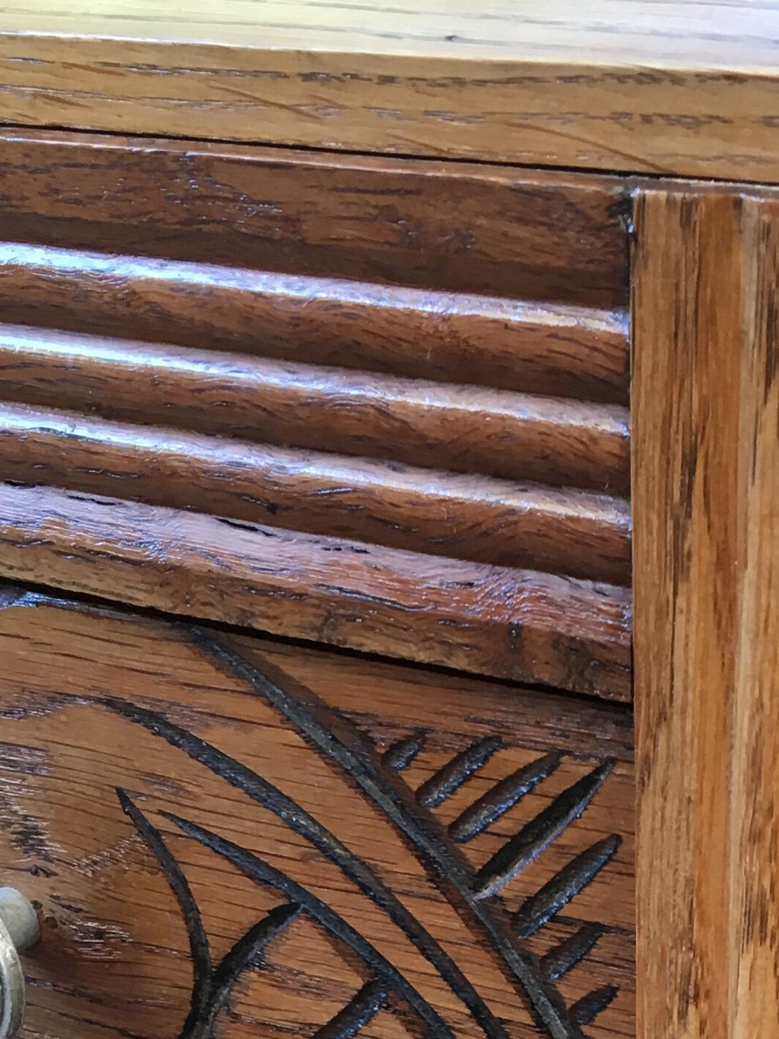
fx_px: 2490
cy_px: 1258
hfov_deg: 17.7
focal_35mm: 83
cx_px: 511
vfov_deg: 21.8
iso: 40
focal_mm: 4.15
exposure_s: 1/33
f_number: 2.2
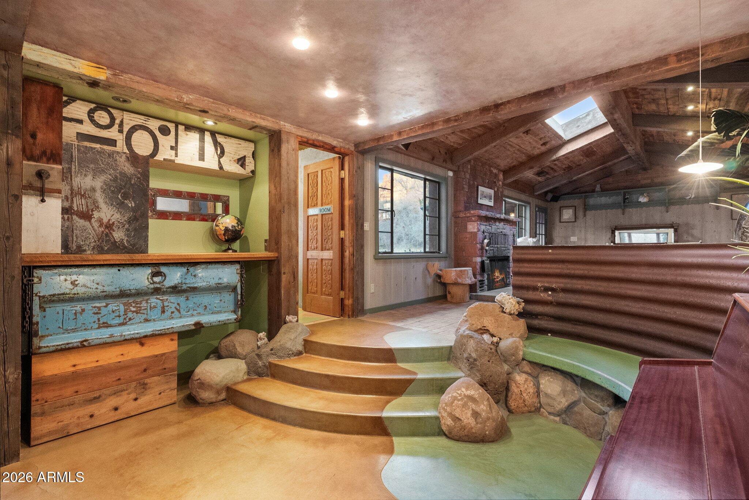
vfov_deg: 70.5
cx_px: 374
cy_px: 250
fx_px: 354
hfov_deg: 93.3
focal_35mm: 17
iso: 5000
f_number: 6.3
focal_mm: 17
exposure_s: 1/50
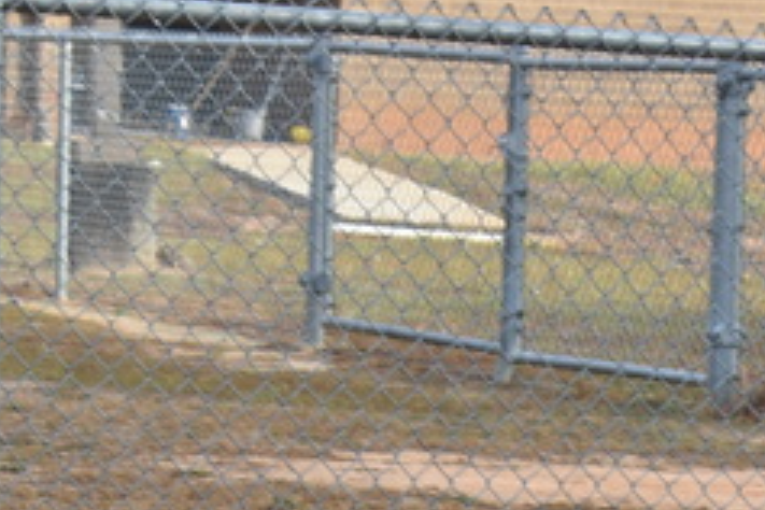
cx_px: 1065
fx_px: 5922
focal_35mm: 279
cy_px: 713
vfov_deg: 4.9
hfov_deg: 7.3
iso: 110
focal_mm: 55
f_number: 7.1
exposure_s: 1/100
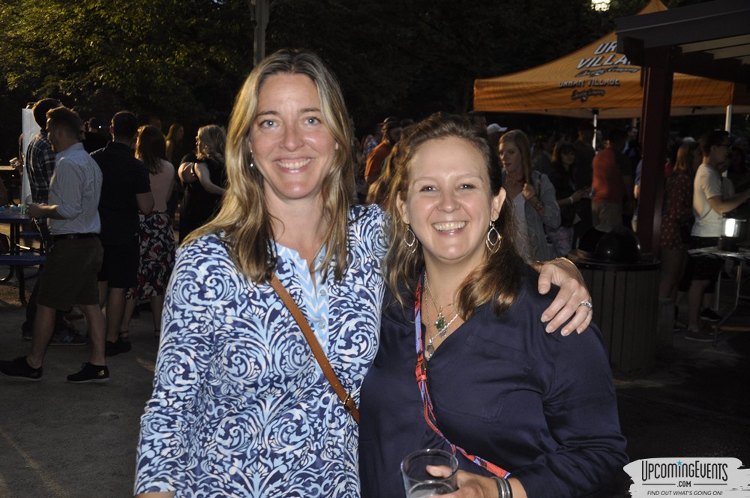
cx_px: 375
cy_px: 249
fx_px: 874
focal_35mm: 42
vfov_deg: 31.8
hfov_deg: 46.5
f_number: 4
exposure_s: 1/60
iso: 400
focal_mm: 28
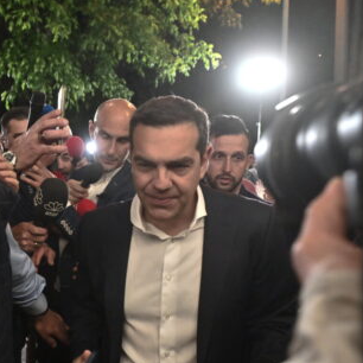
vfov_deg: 41.8
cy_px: 206
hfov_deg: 39.3
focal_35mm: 40
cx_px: 46
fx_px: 475
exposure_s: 1/400
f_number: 5
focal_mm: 24
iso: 4000
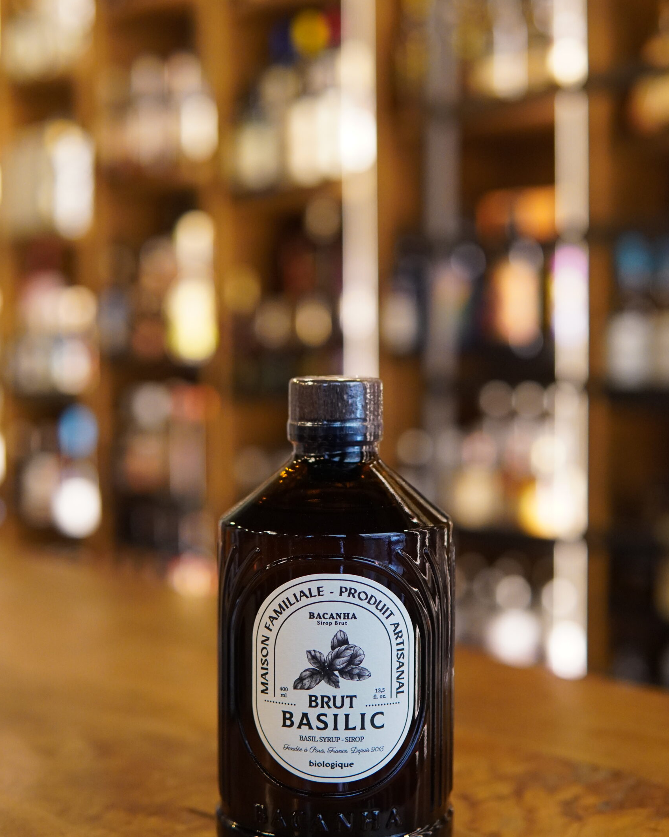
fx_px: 1262
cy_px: 441
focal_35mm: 51
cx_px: 335
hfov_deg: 29.7
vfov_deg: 36.6
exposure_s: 1/160
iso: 1600
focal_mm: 30
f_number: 2.2
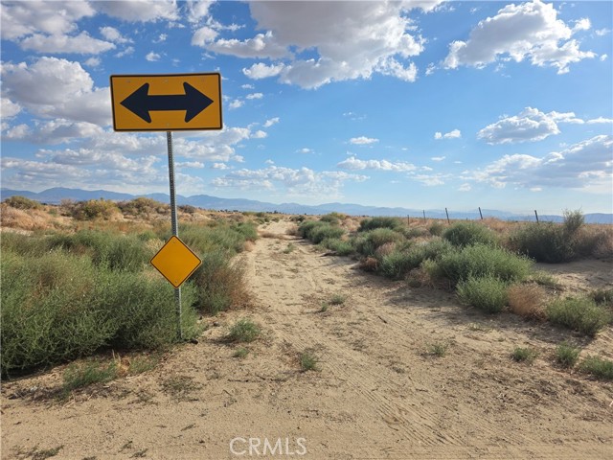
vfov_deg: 58.9
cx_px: 306
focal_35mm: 23
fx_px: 407
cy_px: 230
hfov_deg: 73.9
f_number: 1.7
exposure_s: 1/7944
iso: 80
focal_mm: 6.3
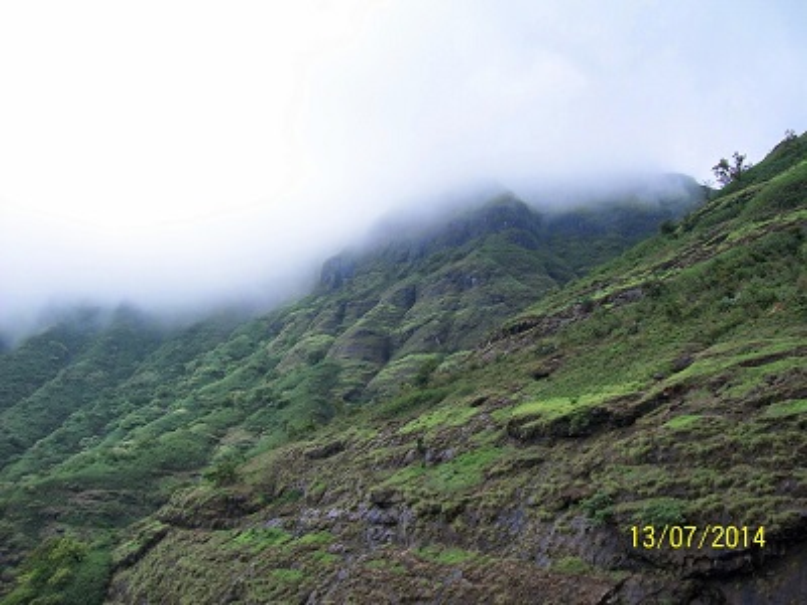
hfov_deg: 51.4
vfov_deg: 39.7
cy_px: 302
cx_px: 404
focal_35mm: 36
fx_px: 839
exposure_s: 1/640
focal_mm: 6
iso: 80
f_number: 2.7
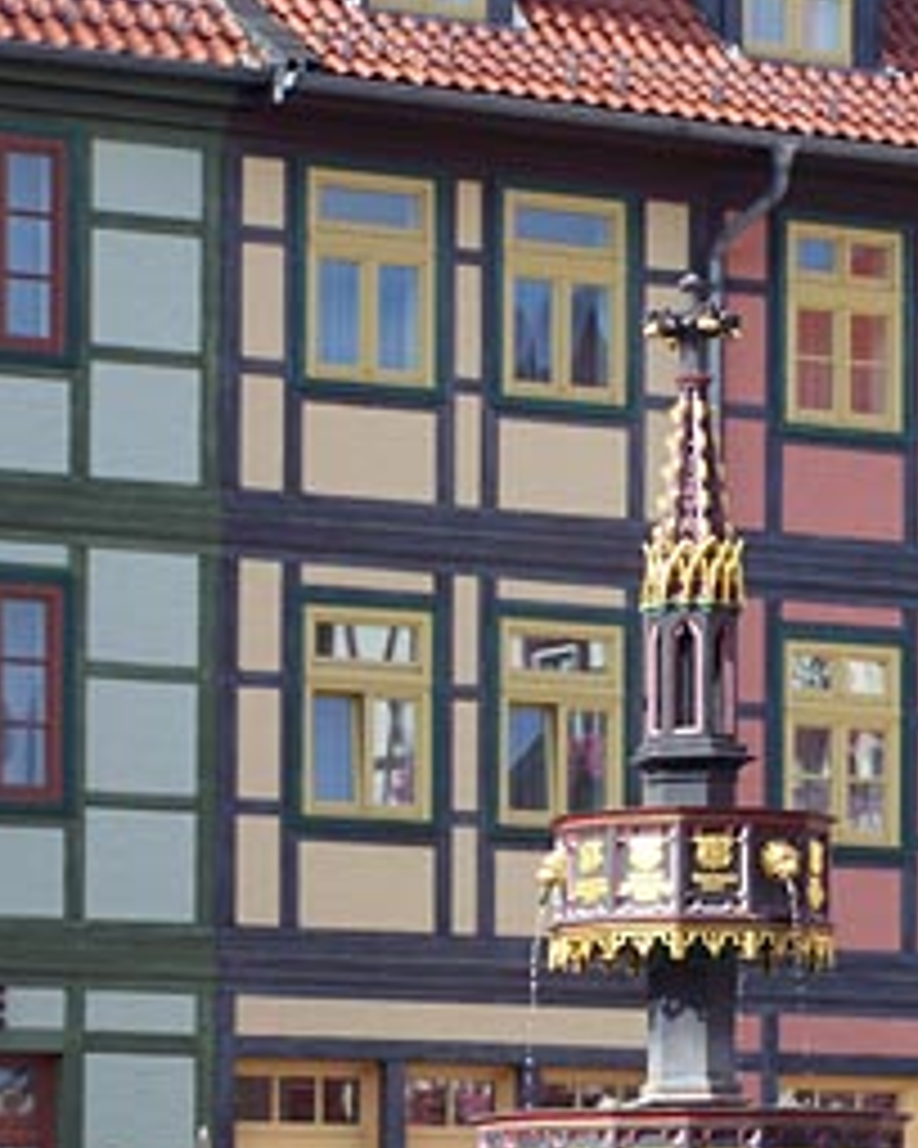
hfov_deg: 10.1
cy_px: 862
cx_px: 709
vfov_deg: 12.6
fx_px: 5196
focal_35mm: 153
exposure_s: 1/320
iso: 64
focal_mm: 15.6
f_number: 3.2
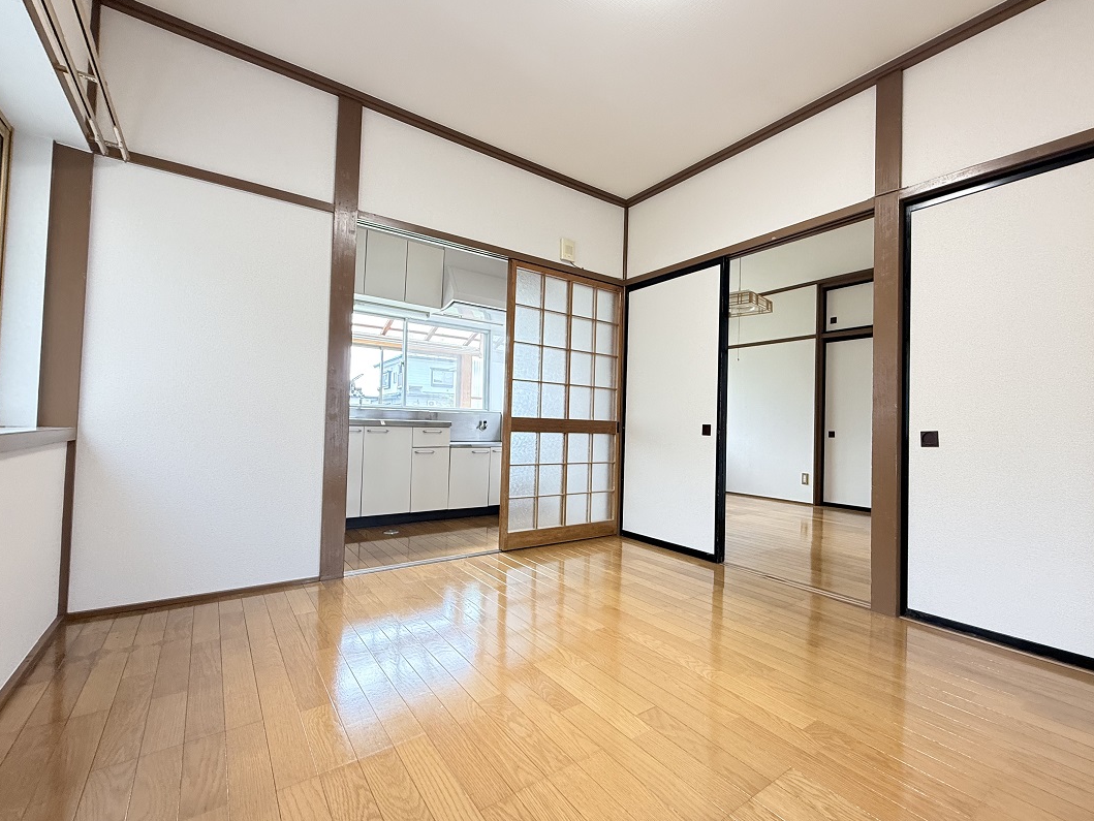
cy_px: 416
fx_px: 506
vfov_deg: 78.1
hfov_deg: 93.9
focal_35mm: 16
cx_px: 620
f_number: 2.2
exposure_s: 1/100
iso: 250
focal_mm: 2.22
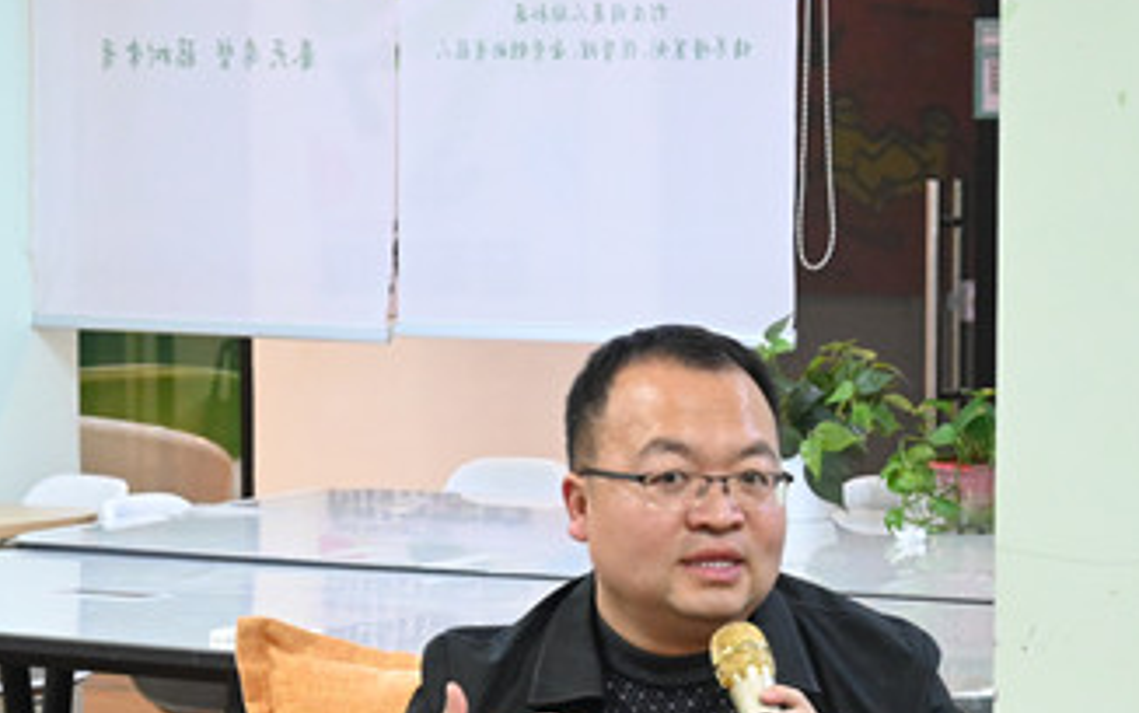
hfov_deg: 15.1
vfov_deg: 9.5
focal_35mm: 138
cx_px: 741
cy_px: 664
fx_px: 4285
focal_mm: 46
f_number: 6
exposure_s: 1/60
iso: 5000
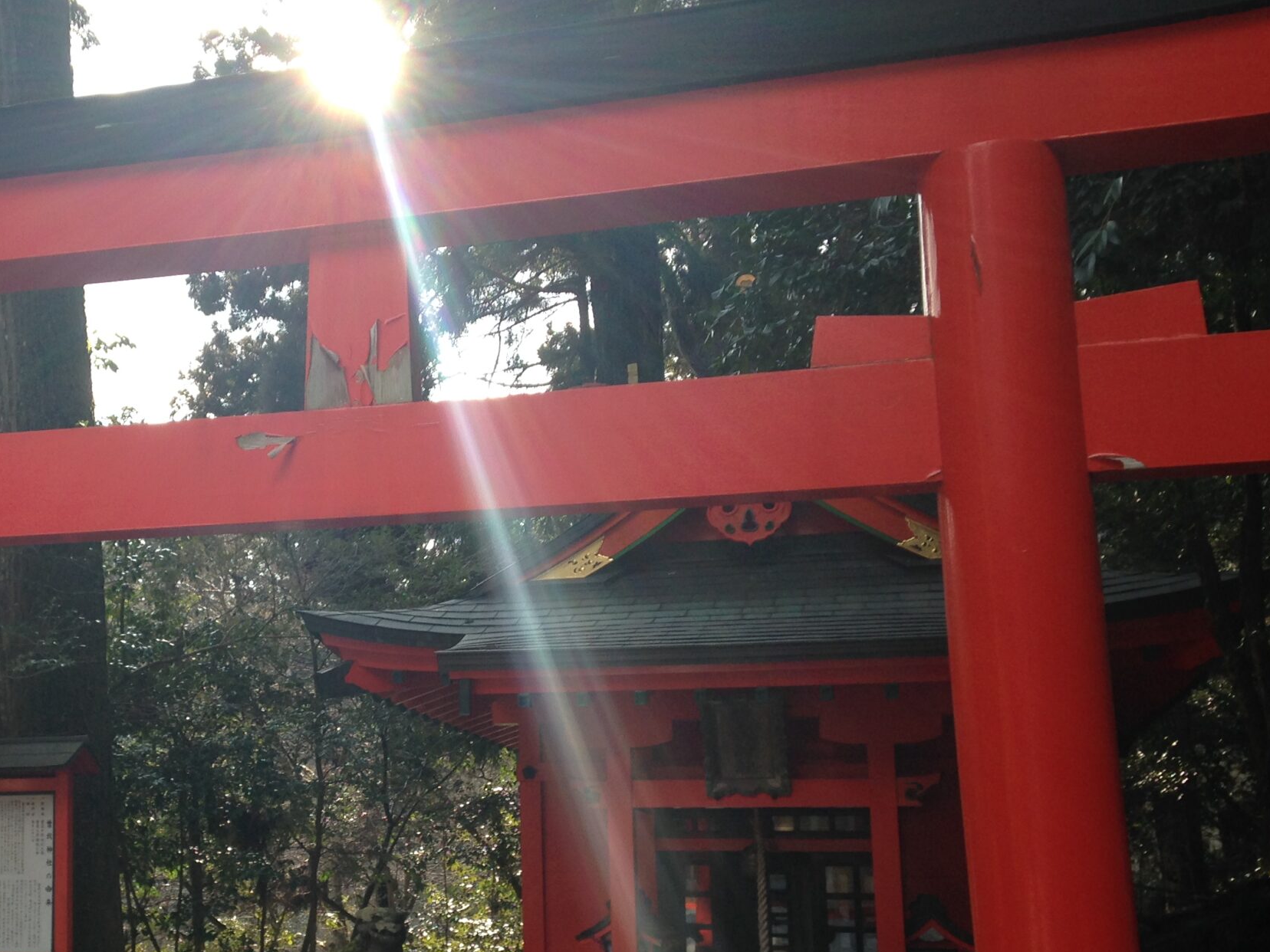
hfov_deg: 36.5
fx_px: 1871
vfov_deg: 28.2
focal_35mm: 51
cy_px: 698
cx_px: 304
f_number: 2.4
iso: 50
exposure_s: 1/201
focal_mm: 4.12
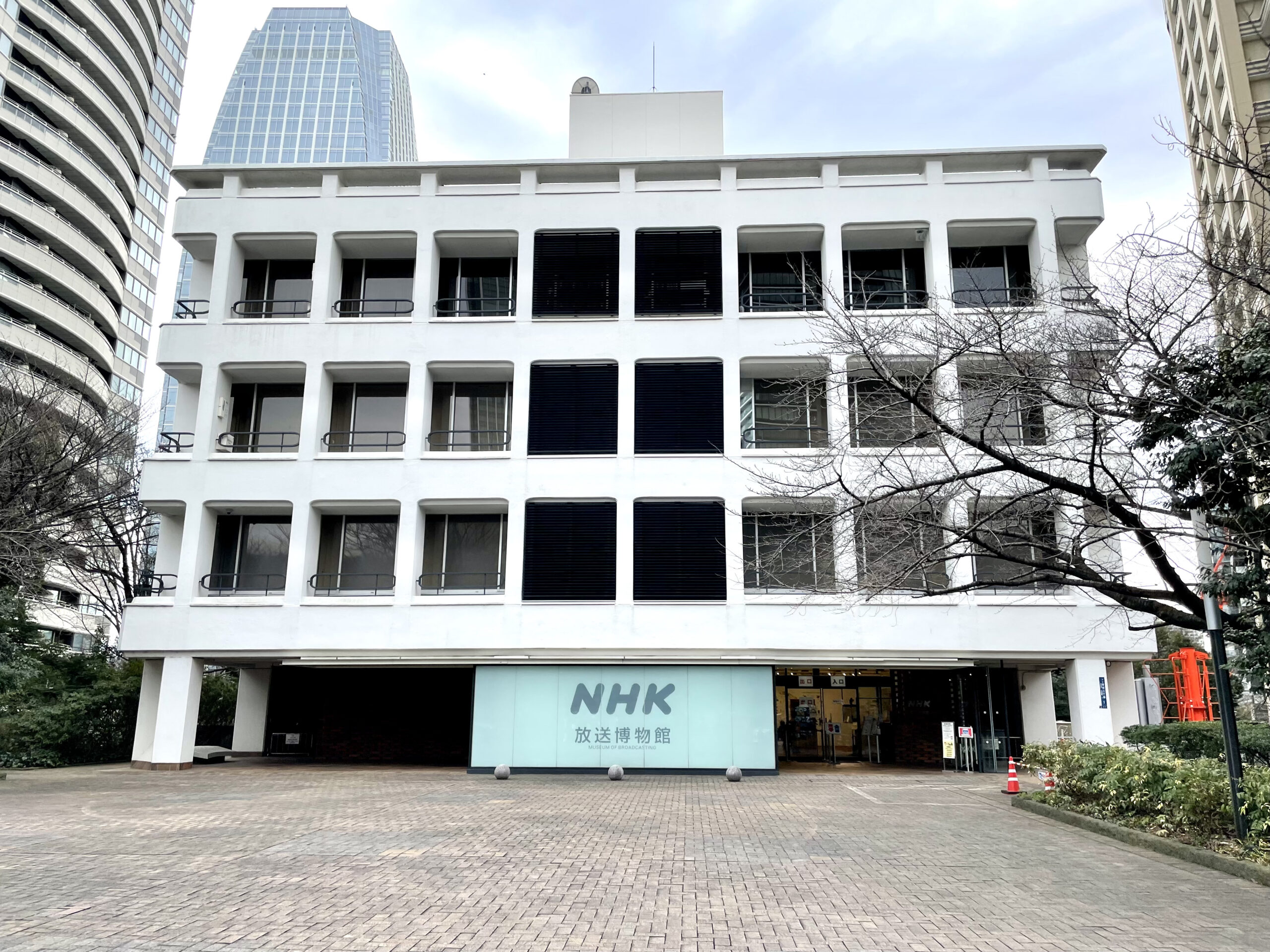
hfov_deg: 67.3
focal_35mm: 26
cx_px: 635
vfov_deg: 53.1
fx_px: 954
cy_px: 476
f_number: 1.6
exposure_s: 1/1416
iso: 32
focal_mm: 4.2
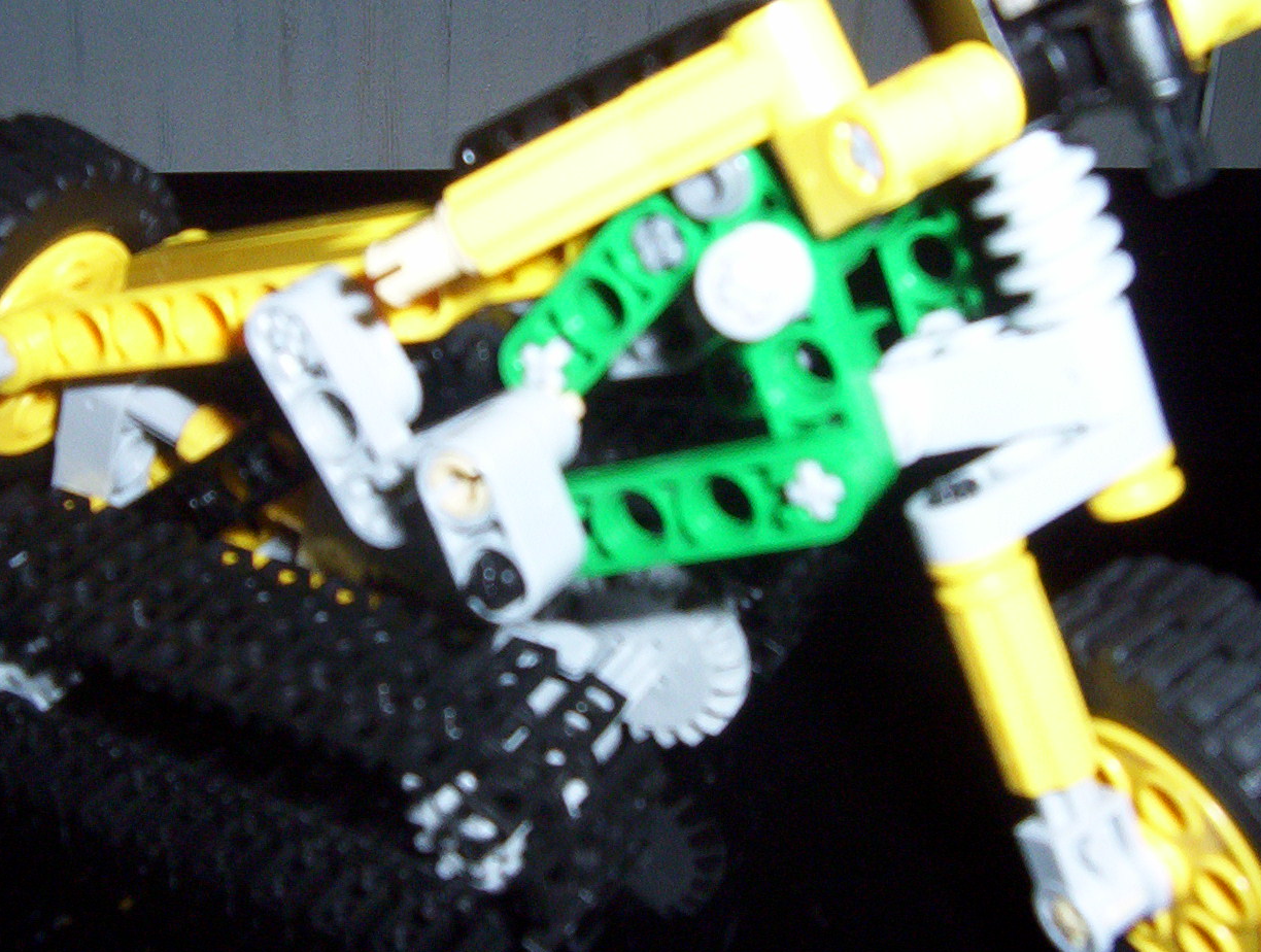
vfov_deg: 28.1
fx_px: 1899
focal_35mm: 52
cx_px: 575
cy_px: 437
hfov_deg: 36.7
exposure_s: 1/60
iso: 140
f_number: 3.84
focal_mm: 5.26
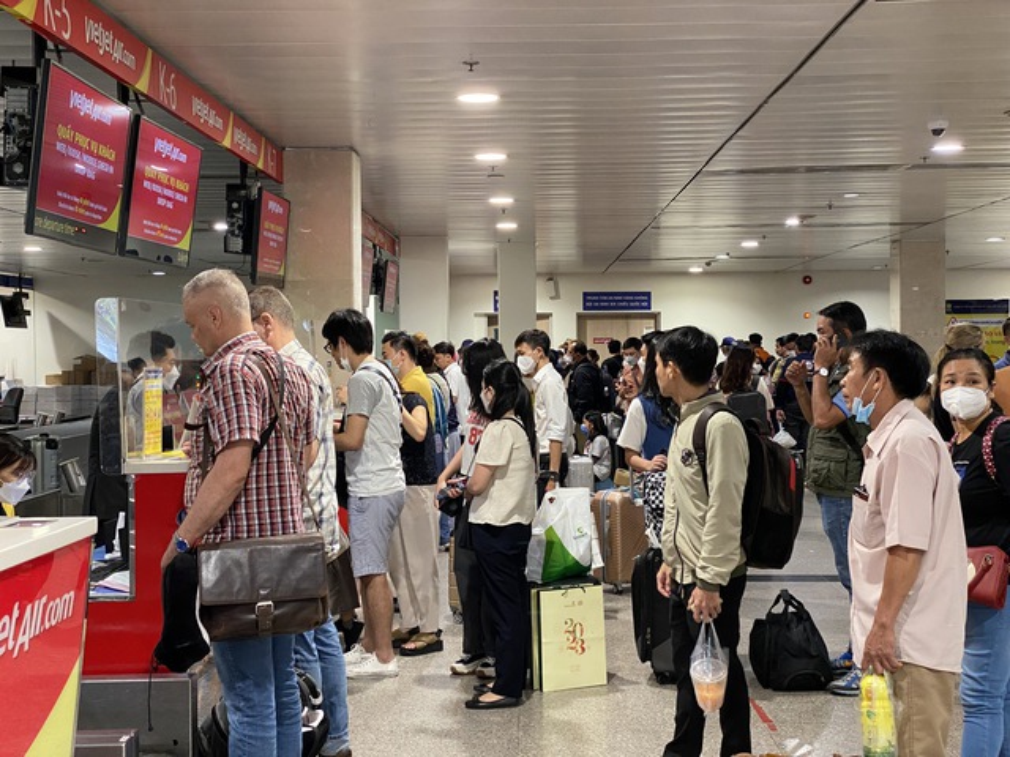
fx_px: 1517
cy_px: 378
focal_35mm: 52
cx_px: 505
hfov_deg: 36.8
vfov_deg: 28.0
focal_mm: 6
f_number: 2
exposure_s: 1/50
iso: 200
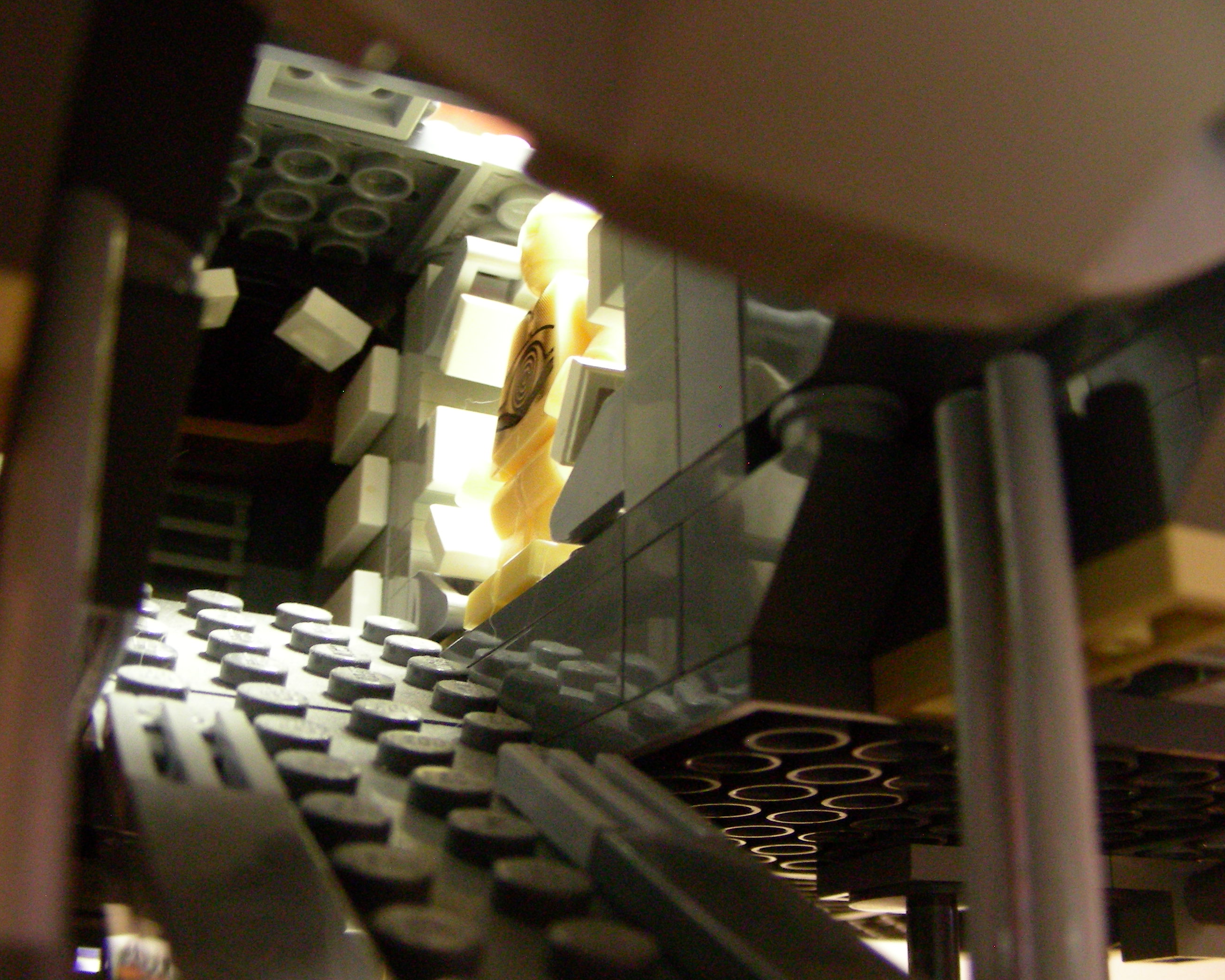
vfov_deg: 37.3
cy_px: 489
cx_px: 589
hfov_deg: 45.8
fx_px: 1450
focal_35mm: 40
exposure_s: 1/4.6
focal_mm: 6.3
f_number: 3.5
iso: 400
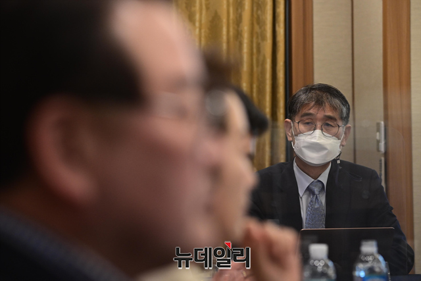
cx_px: 210
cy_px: 140
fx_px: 1871
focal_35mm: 160
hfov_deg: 12.8
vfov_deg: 8.6
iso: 3200
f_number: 5.6
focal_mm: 160
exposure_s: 1/200
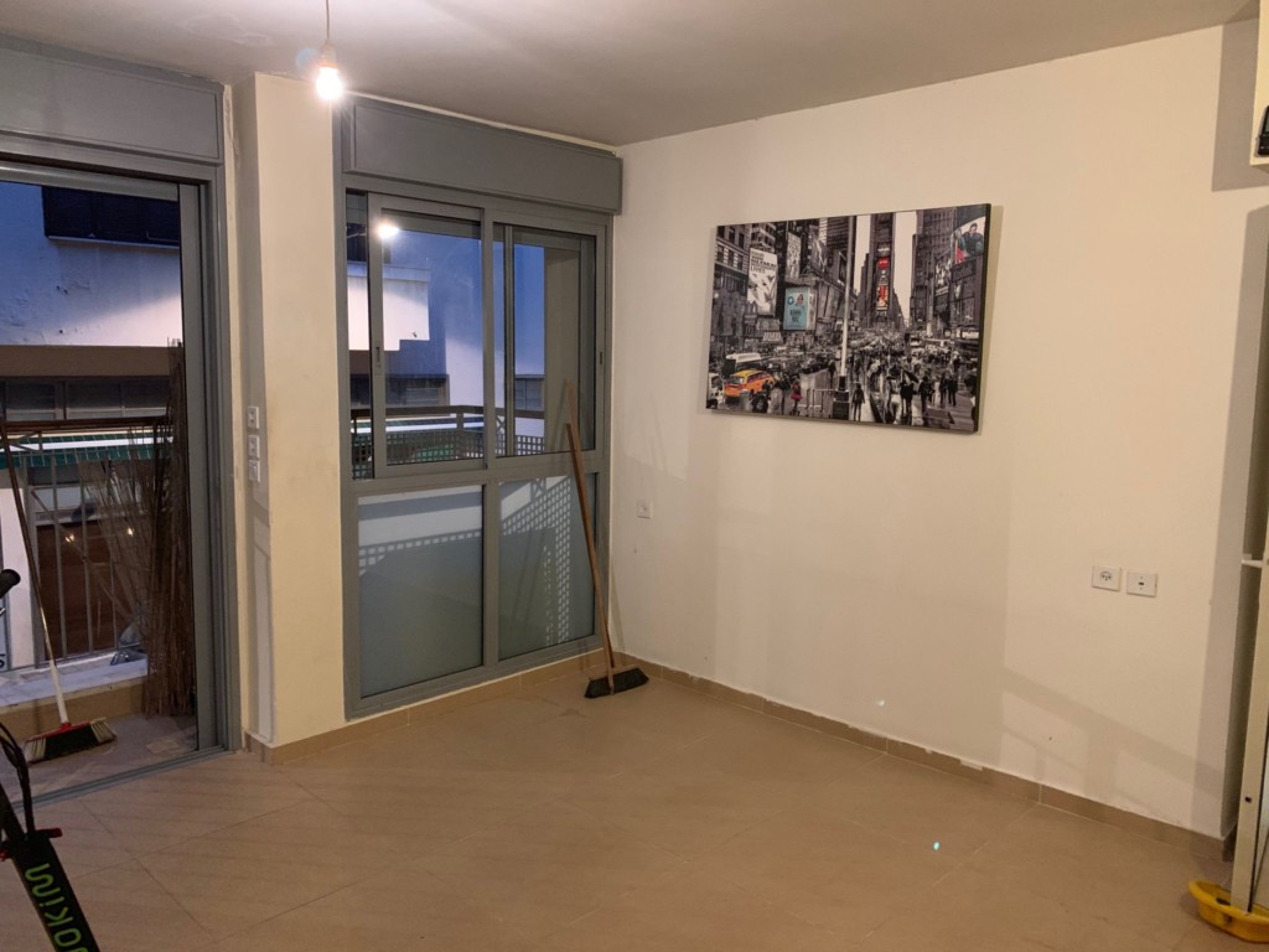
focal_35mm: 26
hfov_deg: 67.3
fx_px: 953
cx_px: 634
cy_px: 476
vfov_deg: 53.1
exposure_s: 1/25
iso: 400
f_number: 1.8
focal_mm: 4.25
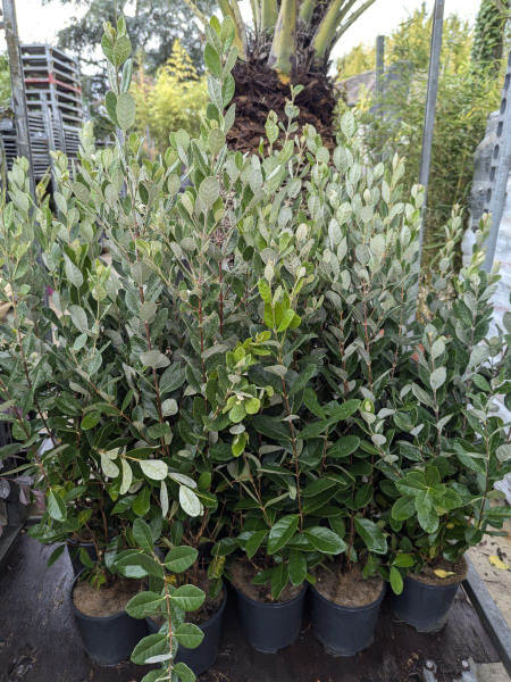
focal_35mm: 24
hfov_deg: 56.8
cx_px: 256
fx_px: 472
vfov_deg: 71.6
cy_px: 341
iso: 38
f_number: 1.85
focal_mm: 6.81
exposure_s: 1/134
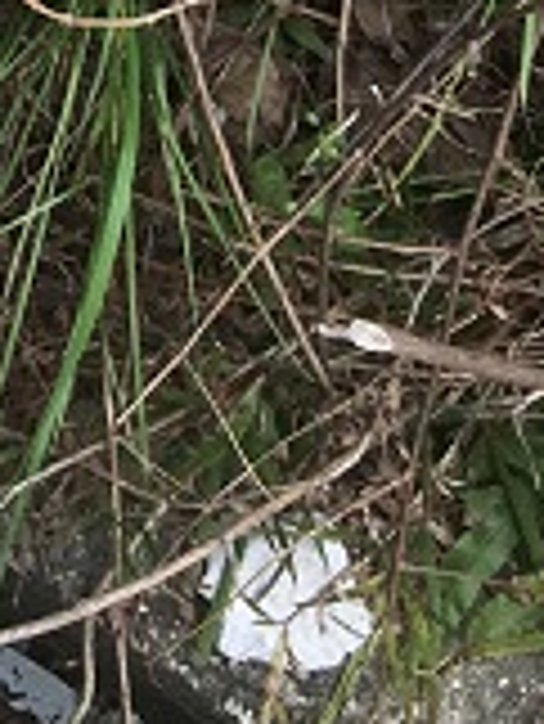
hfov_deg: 9.3
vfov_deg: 11.3
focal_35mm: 145
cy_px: -1019
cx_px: -699
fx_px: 3034
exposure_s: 1/388
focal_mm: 4.15
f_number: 2.2
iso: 25
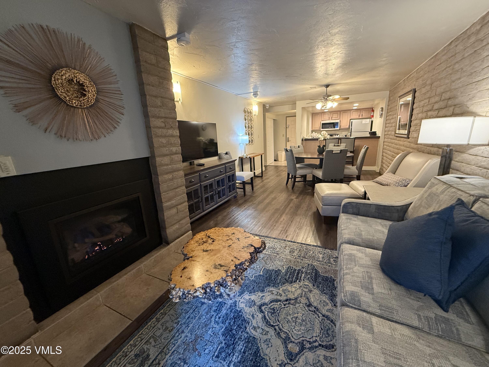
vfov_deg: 85.7
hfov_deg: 102.1
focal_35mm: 14
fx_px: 198
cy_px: 184
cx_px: 244
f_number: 2.2
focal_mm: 2.22
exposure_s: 1/60
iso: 400
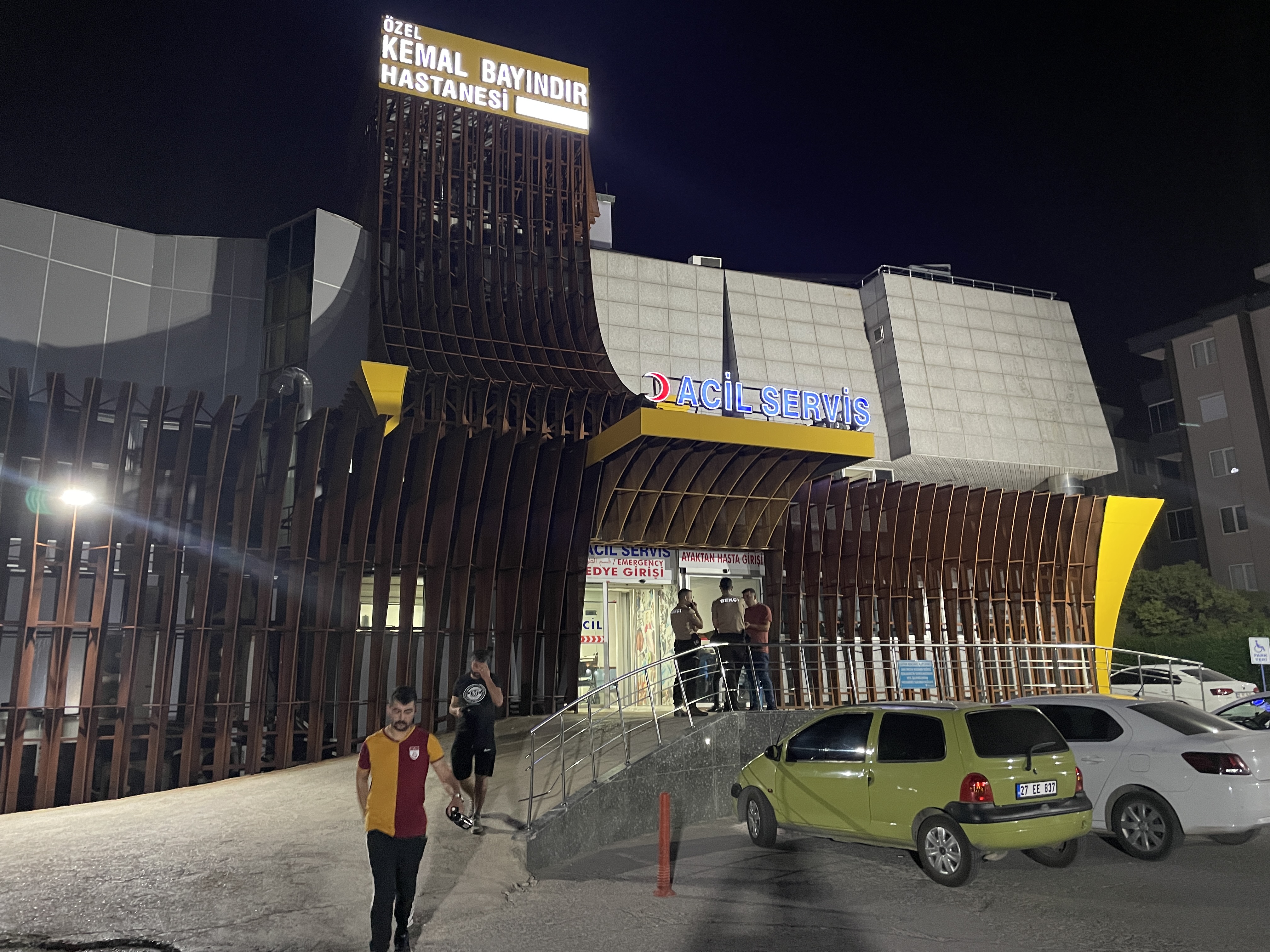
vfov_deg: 53.1
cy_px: 476
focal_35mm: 26
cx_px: 635
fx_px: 954
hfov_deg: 67.3
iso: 640
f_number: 1.6
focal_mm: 4.2
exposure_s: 1/25
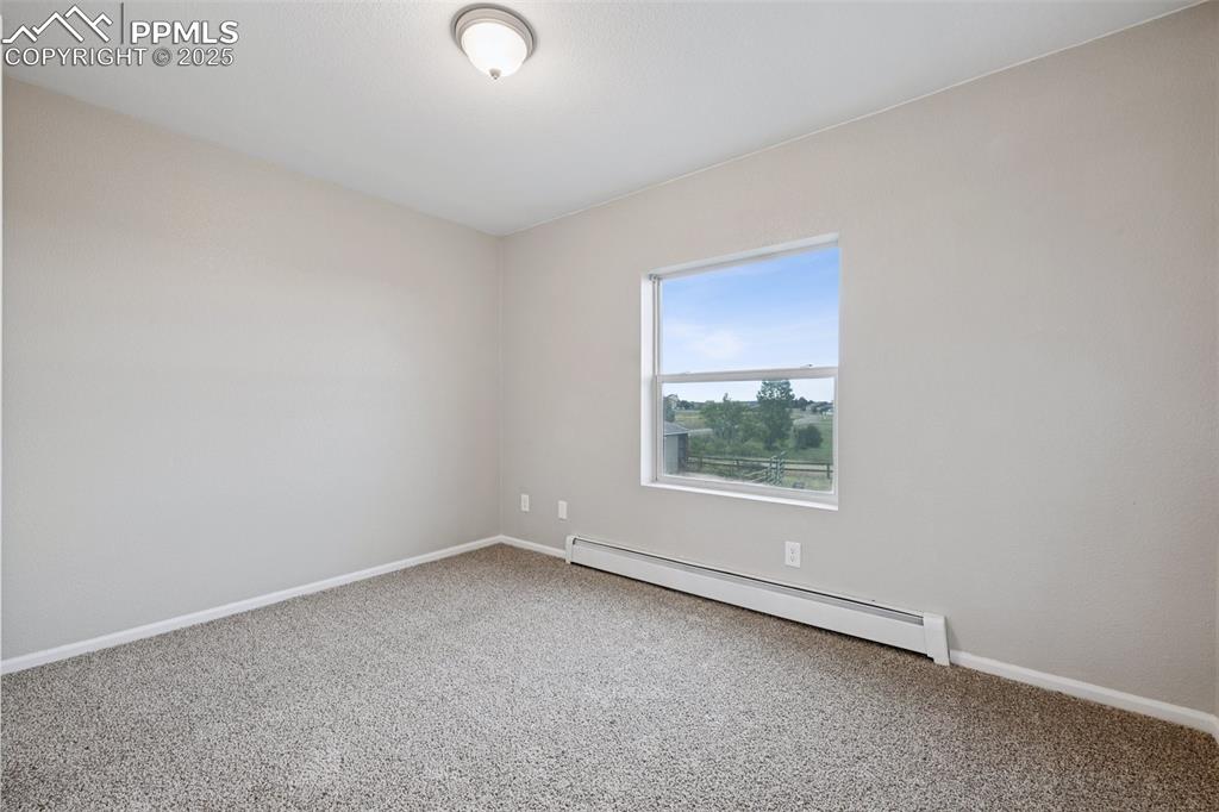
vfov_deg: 77.3
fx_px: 508
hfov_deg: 100.4
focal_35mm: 15
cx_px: 610
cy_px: 406
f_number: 11
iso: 100
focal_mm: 15
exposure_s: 1/2
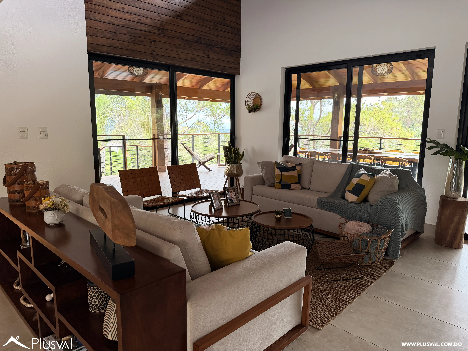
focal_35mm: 24
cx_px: 234
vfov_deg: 56.8
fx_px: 324
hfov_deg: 71.6
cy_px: 176
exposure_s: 1/95
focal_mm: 6.76
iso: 200
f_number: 1.78
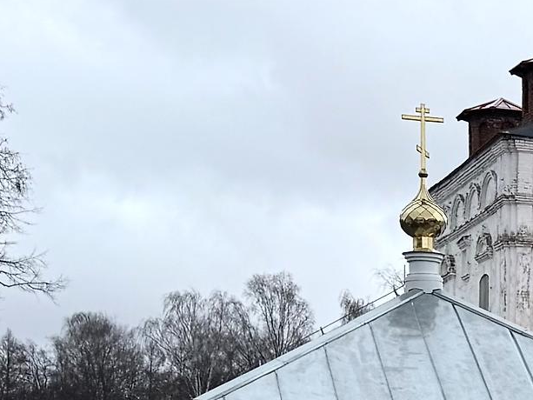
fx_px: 724
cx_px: 464
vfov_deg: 29.4
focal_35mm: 47
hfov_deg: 38.1
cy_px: 374
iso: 80
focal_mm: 6.76
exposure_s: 1/2331
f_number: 1.78
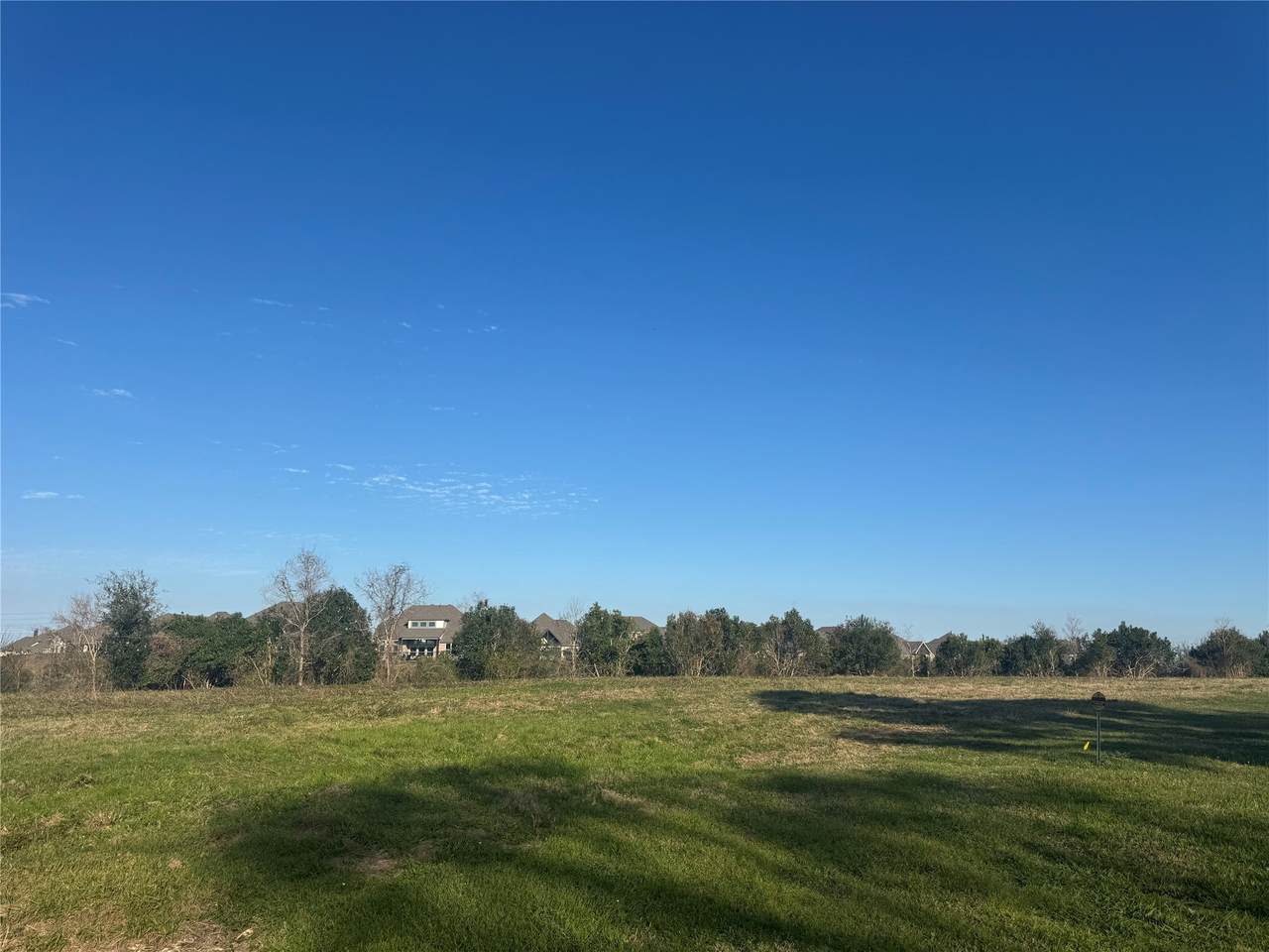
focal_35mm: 24
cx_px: 634
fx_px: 880
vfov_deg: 56.8
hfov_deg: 71.6
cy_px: 476
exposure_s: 1/6410
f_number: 1.78
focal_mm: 6.76
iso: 80
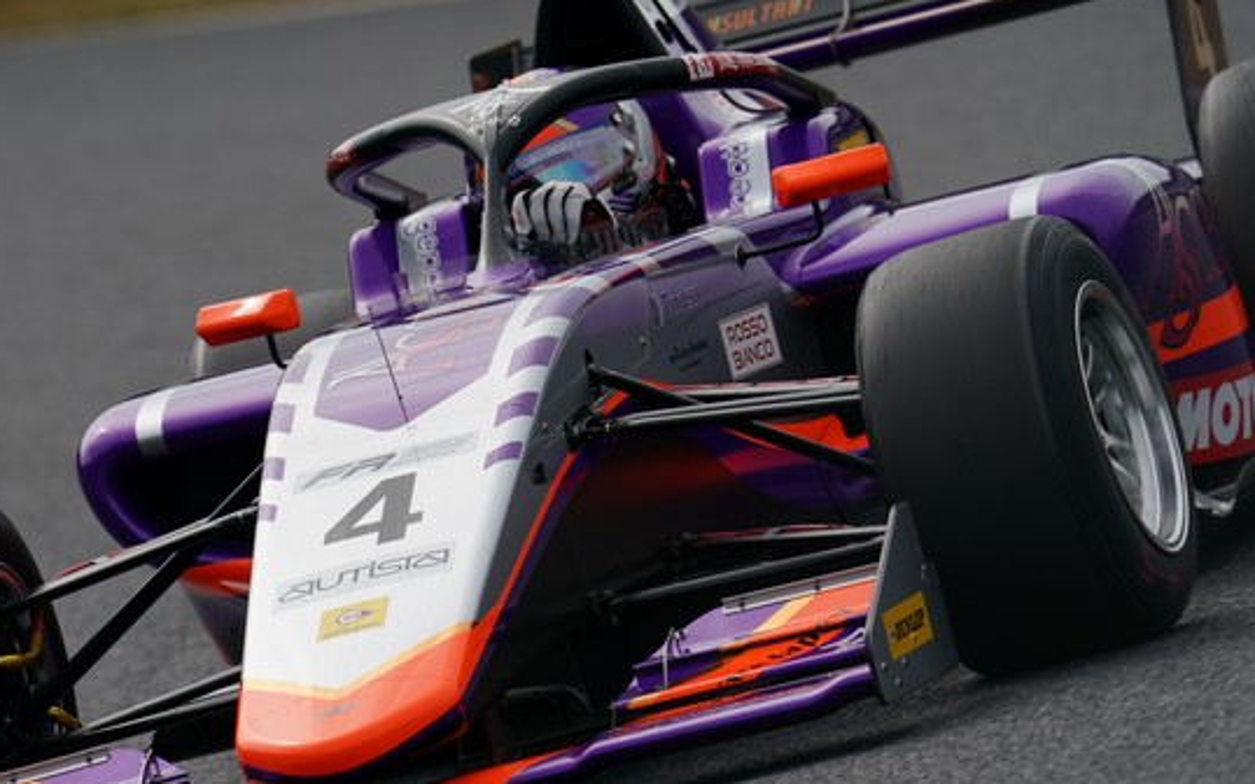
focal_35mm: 819
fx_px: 28006
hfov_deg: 2.6
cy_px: 401
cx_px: 492
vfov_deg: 1.6
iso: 200
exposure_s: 1/800
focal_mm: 600
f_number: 8
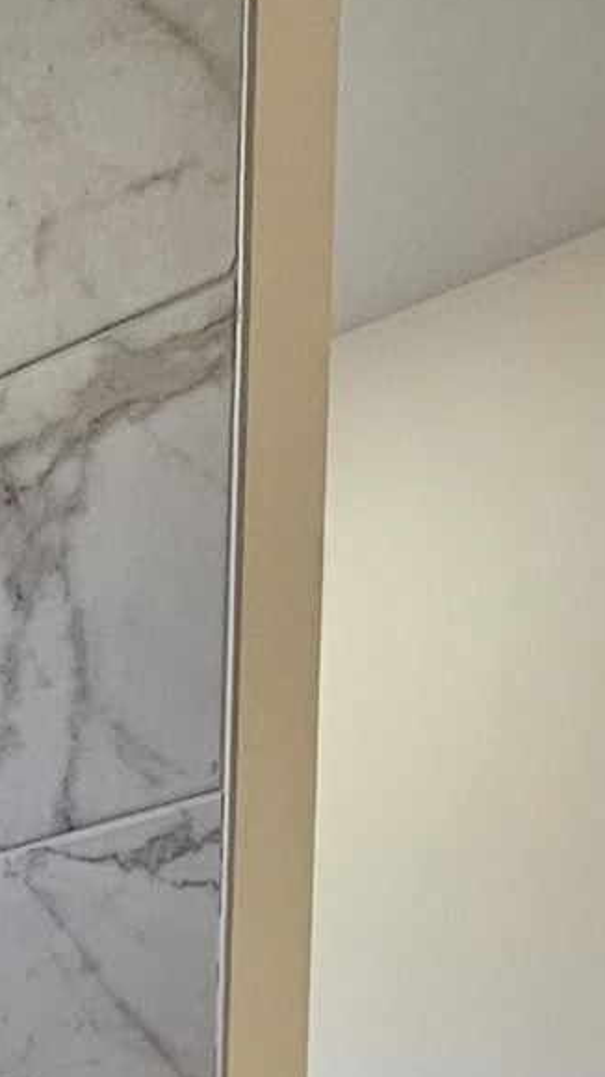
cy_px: 1948
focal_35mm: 75
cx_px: -479
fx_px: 2140
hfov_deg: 14.2
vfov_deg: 20.2
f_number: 2.2
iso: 100
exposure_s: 1/60
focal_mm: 2.2
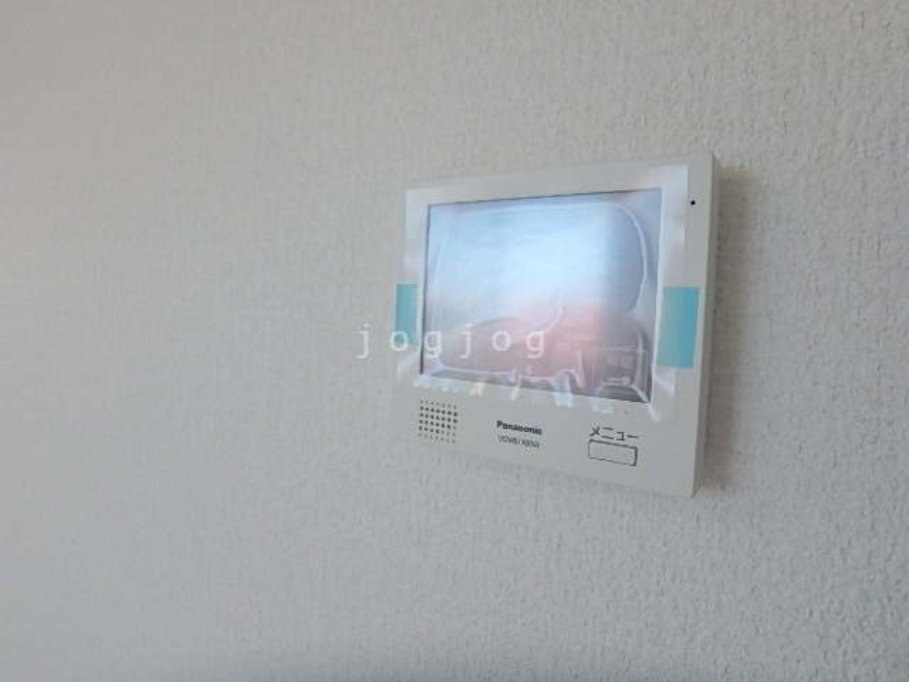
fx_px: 551
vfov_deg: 63.4
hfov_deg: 79.0
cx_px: 454
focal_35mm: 21
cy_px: 341
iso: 125
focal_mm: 3.7
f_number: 3.5
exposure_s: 1/125
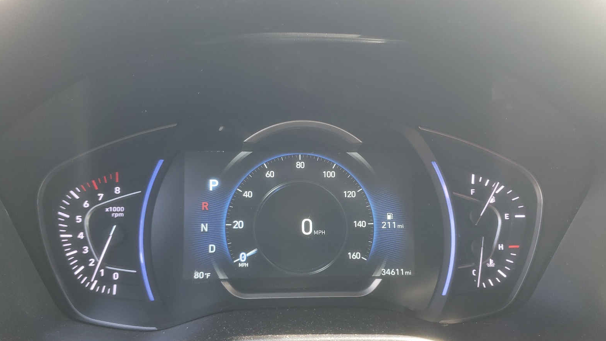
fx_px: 466
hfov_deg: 66.1
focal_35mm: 29
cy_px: 212
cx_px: 303
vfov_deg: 39.9
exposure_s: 1/50
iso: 55
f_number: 1.5
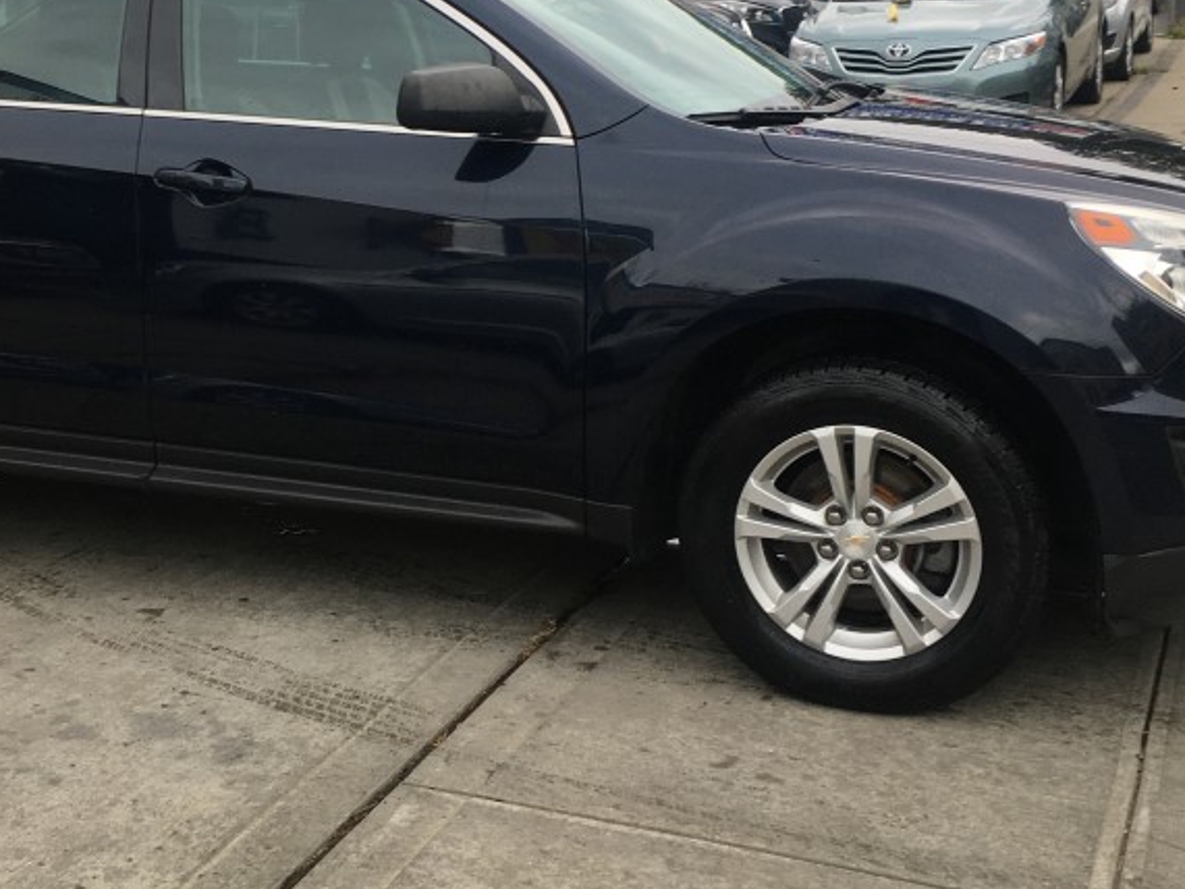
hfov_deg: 36.4
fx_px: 1780
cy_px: 204
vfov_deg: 27.6
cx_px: 388
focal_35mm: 52
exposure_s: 1/213
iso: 25
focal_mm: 4.15
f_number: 2.2
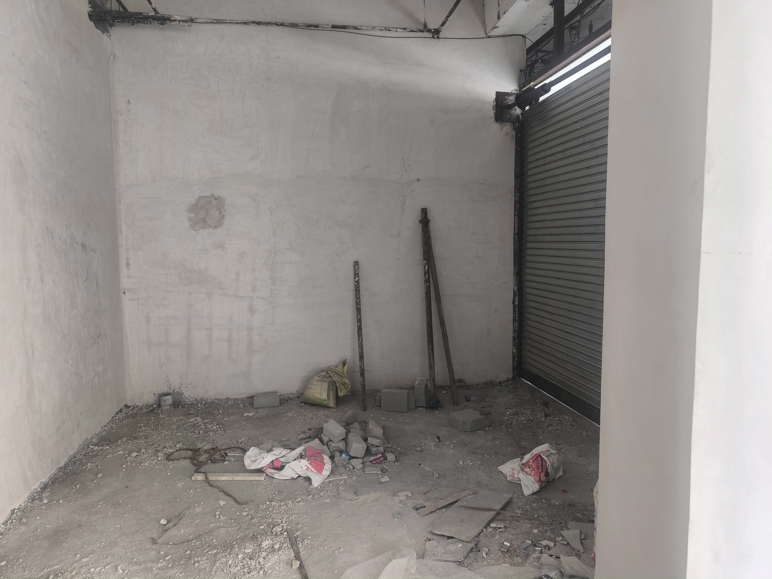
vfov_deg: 58.9
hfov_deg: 73.9
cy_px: 290
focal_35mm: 23
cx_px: 386
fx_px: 513
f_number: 1.65
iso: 160
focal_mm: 6.14
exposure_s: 1/100
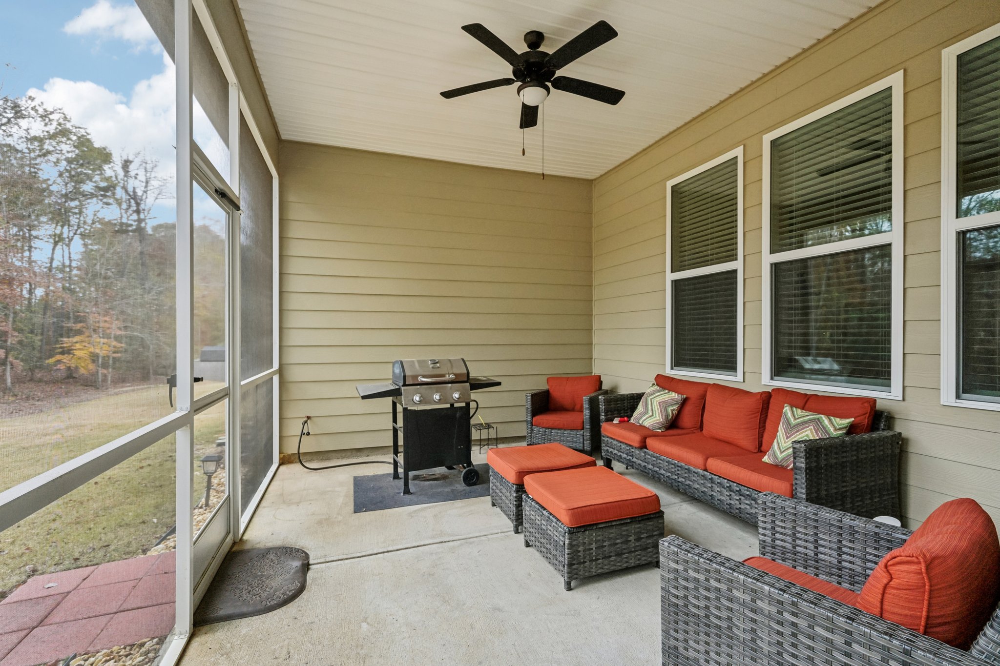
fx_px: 458
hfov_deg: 95.0
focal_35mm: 16
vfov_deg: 72.0
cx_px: 500
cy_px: 333
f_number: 8
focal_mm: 16.5
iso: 400
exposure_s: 1/160
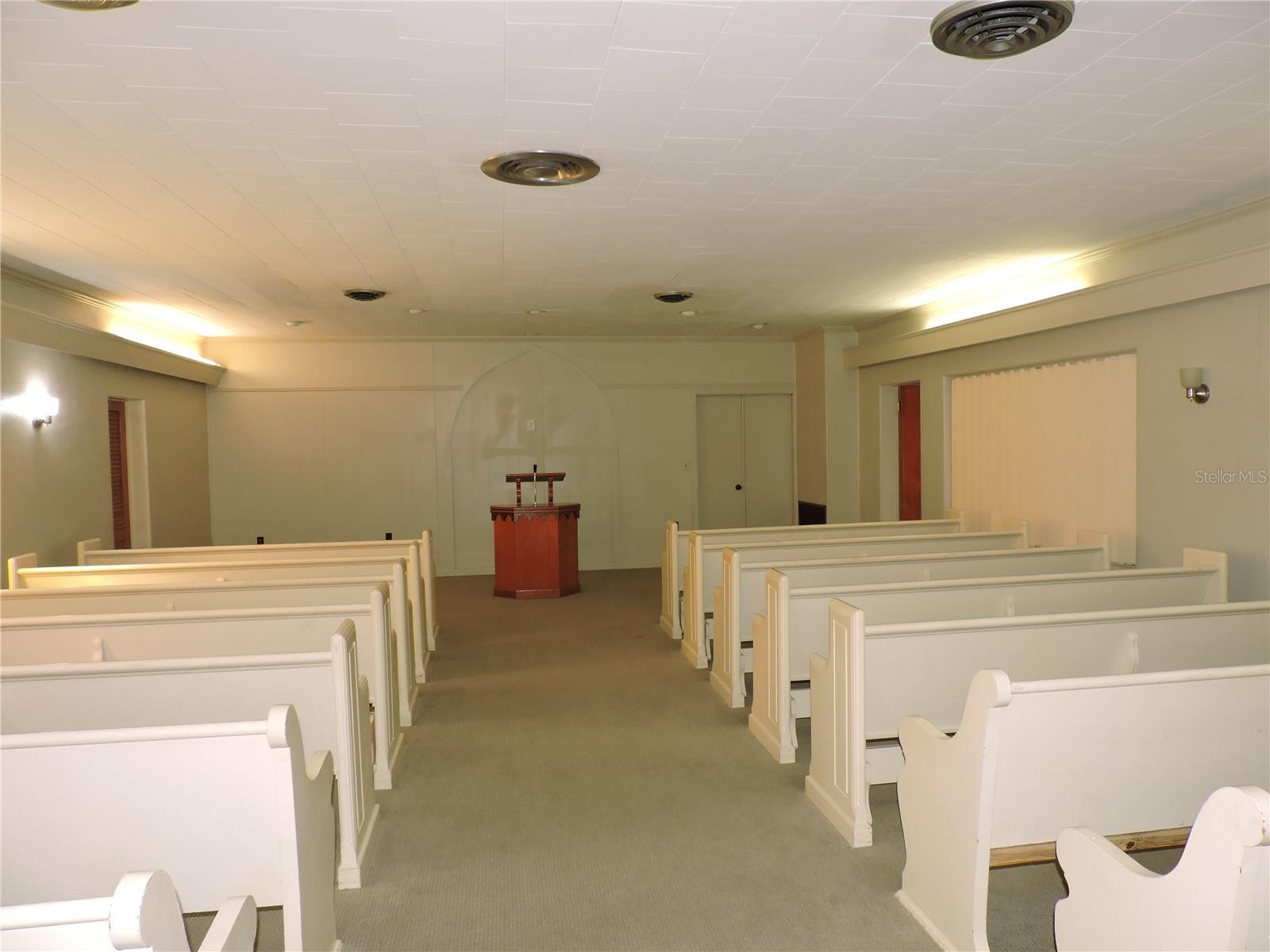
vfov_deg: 56.8
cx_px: 635
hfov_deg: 71.6
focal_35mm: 24
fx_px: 881
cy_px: 476
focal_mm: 4.3
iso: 200
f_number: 3
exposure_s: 1/30
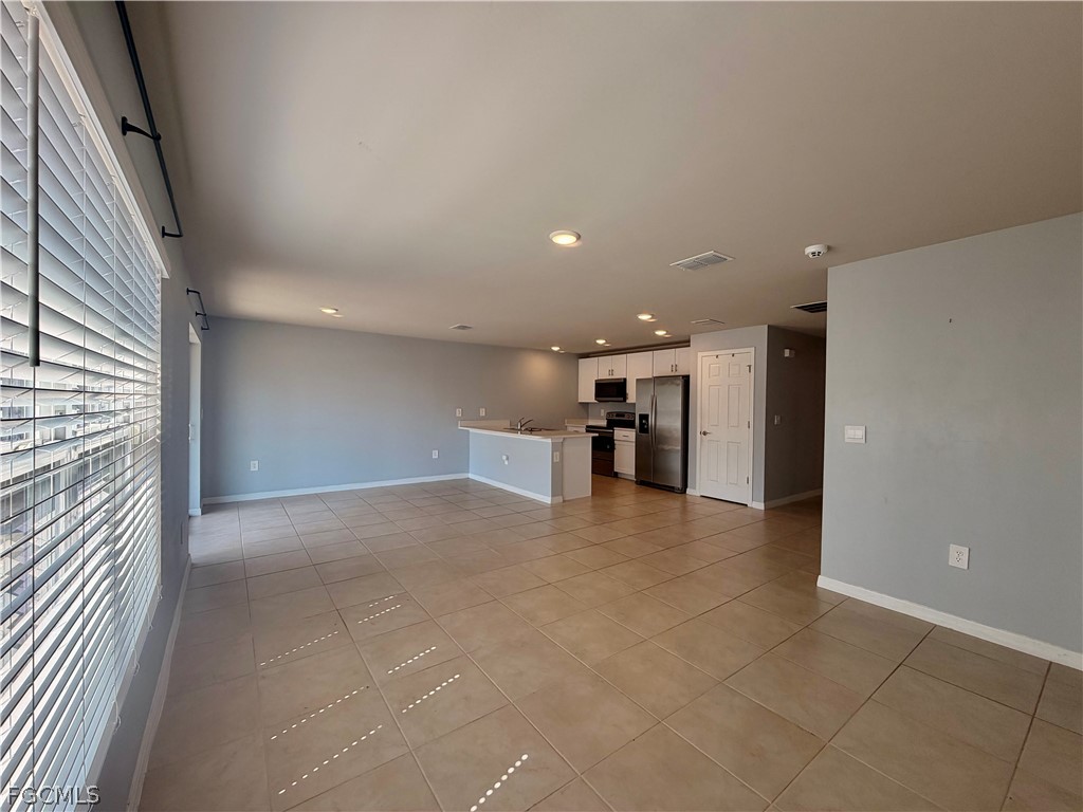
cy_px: 406
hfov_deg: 102.1
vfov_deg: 85.7
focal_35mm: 14
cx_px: 542
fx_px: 438
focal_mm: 2.22
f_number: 2.2
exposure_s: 1/120
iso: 64
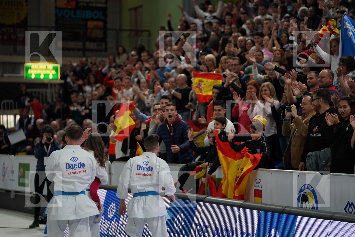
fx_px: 1164
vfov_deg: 11.6
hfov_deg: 17.3
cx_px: 178
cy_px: 118
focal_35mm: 118
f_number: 2.8
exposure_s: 1/500
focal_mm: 118
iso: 640
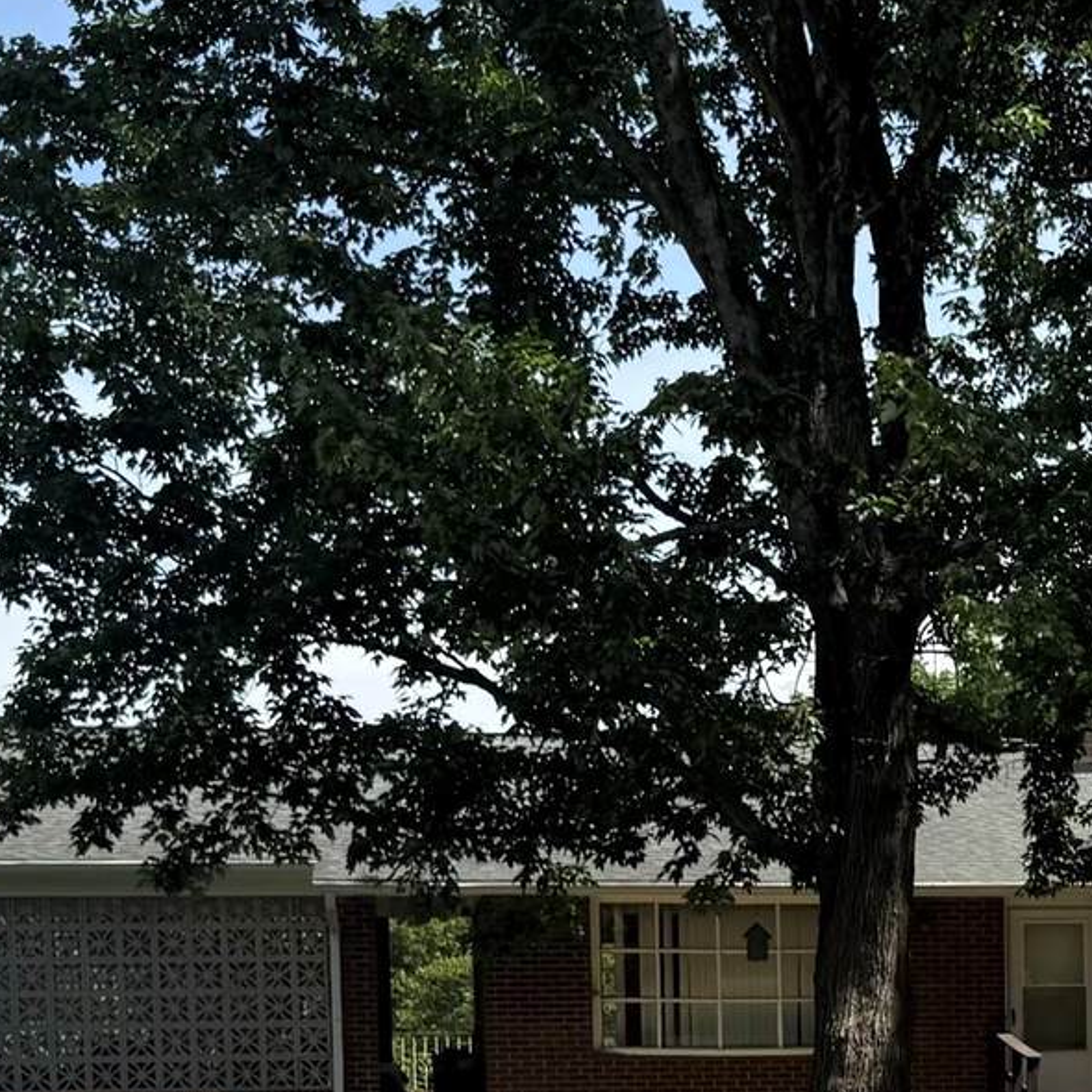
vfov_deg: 35.6
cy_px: 868
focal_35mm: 46
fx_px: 1642
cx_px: 925
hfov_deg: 35.2
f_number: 1.78
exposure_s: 1/3584
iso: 80
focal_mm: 6.76
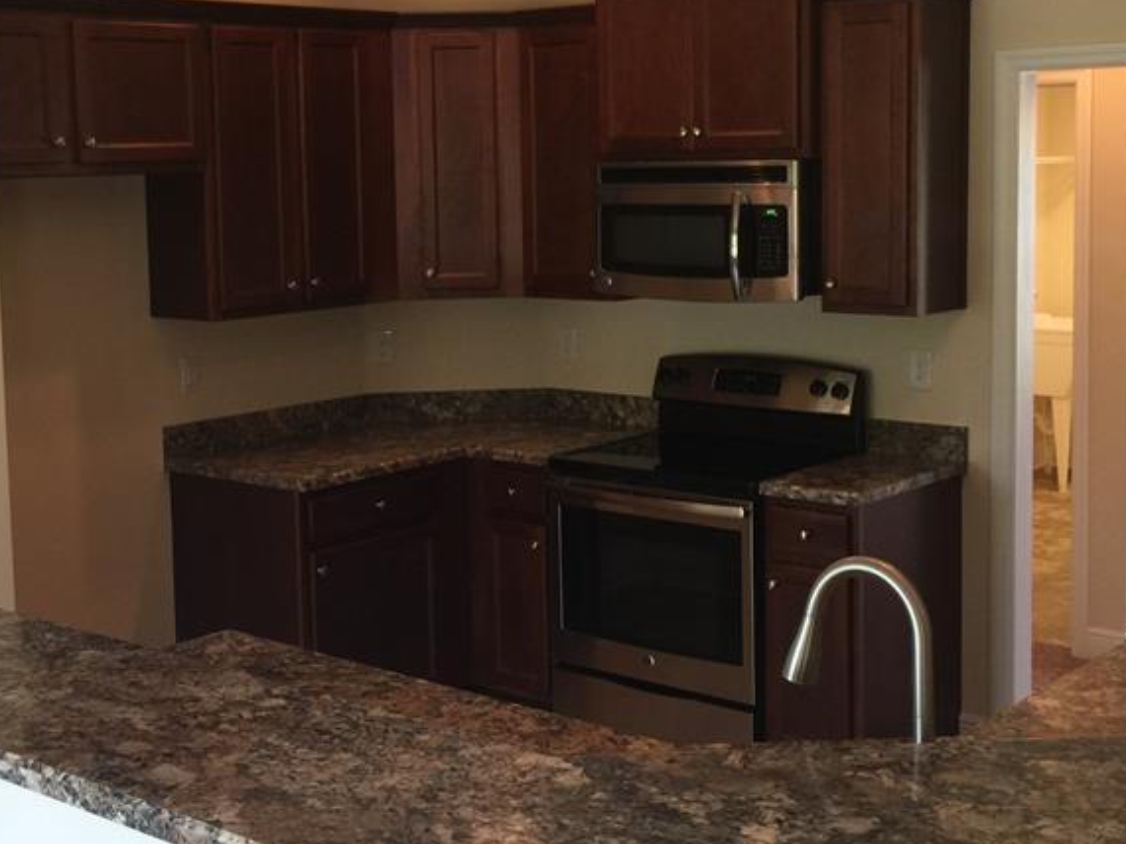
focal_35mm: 52
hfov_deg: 36.8
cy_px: 337
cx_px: 491
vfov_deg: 28.0
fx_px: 1691
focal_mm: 4.15
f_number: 2.2
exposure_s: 1/30
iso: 32
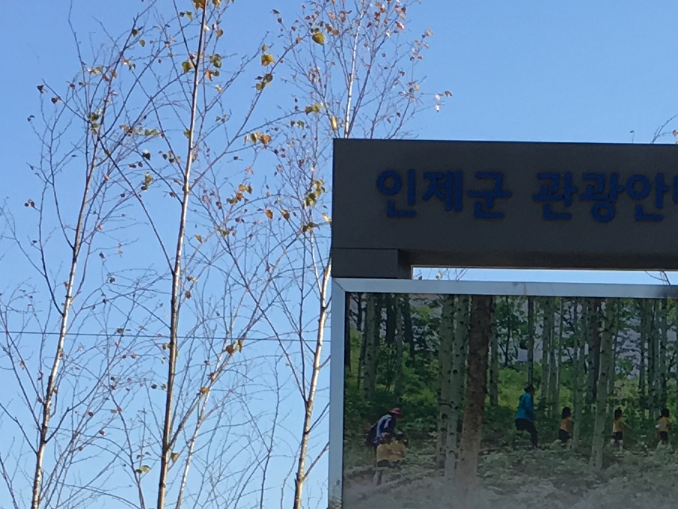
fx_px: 2527
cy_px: 642
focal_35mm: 129
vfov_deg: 11.2
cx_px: 870
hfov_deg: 14.7
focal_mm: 4.15
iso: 25
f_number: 2.2
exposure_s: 1/974
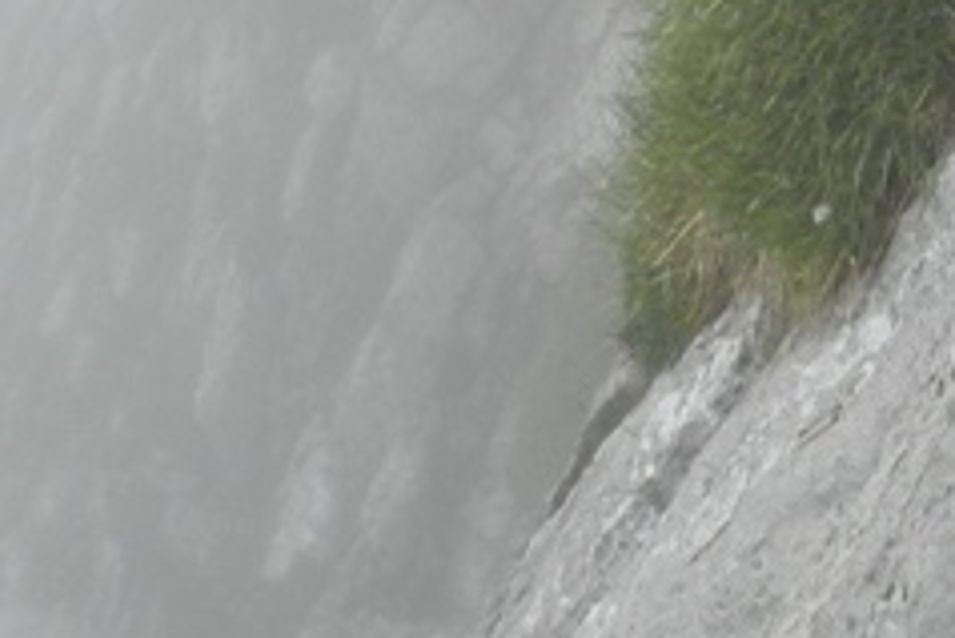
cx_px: 1087
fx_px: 2734
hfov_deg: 18.9
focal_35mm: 103
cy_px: -815
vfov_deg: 11.4
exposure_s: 1/800
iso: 160
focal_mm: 4
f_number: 3.4
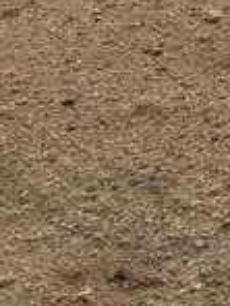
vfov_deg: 9.3
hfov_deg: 7.9
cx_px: 661
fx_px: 1471
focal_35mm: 166
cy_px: -639
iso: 80
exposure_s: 1/10309
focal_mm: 6.76
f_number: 1.78
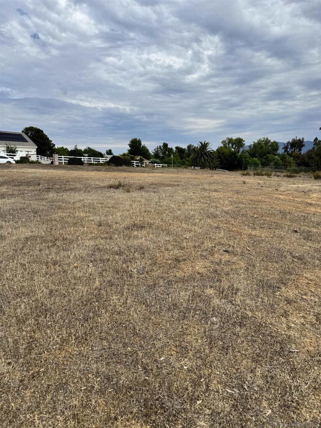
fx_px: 297
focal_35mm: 24
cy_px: 214
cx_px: 160
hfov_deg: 56.8
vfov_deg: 71.6
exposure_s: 1/5814
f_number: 1.78
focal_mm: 6.76
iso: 80
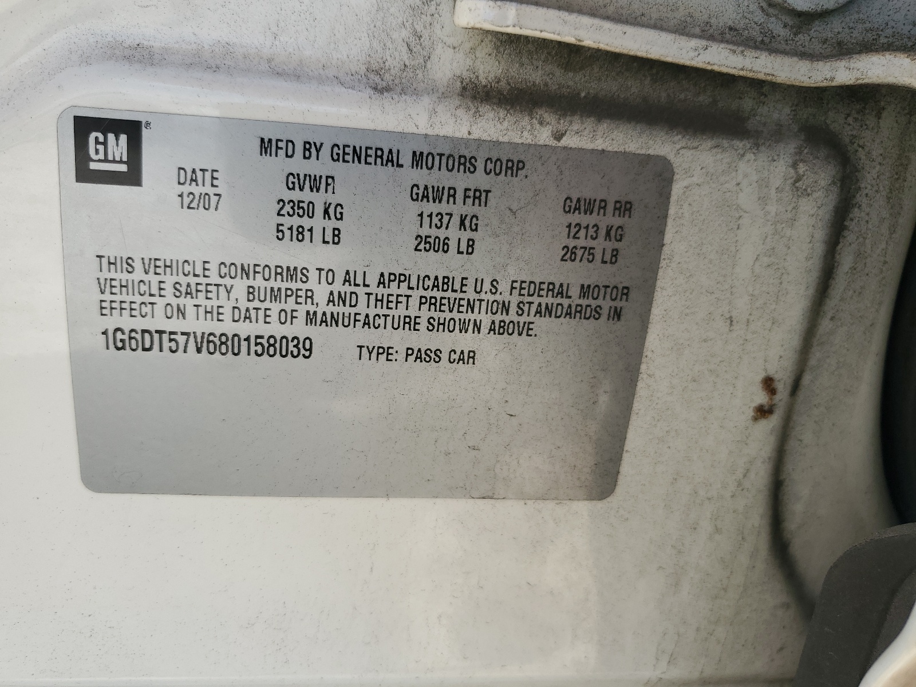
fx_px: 688
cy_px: 344
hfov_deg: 67.3
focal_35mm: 26
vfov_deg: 53.1
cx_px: 458
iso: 50
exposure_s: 1/1000
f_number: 1.5
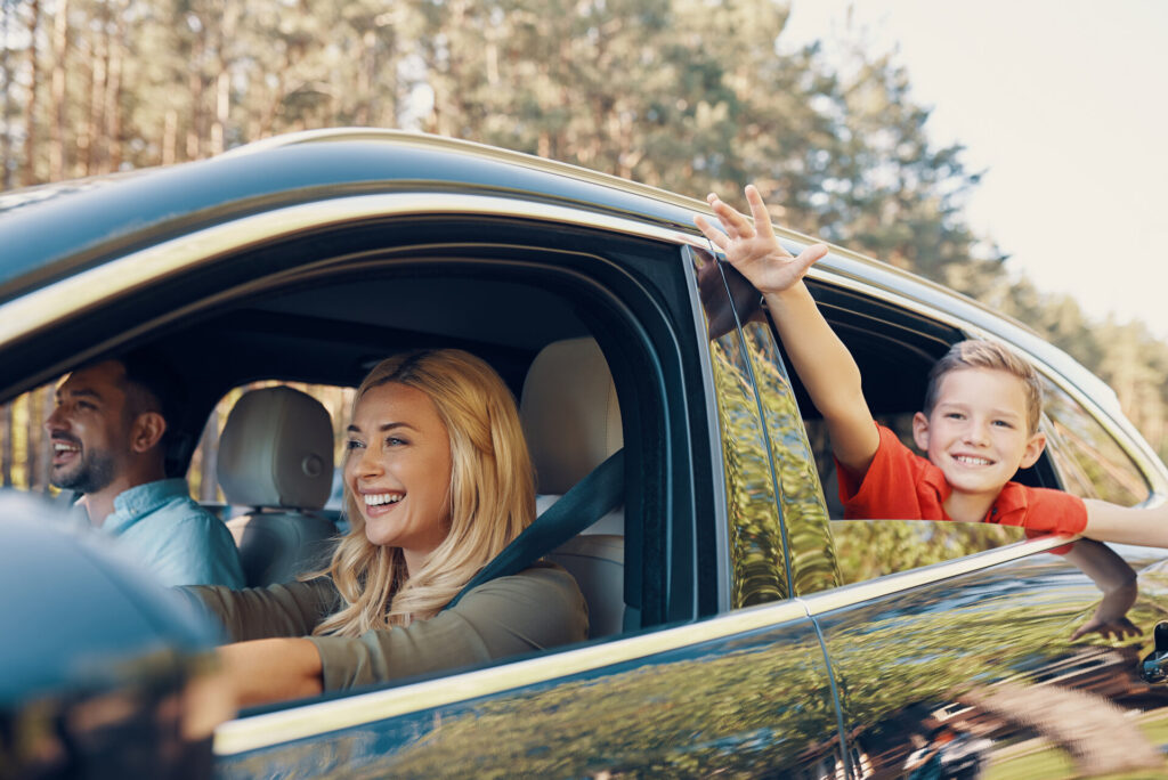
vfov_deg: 37.9
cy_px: 390
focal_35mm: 35
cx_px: 584
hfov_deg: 54.4
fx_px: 1136
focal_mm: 35
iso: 100
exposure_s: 1/200
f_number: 2.8
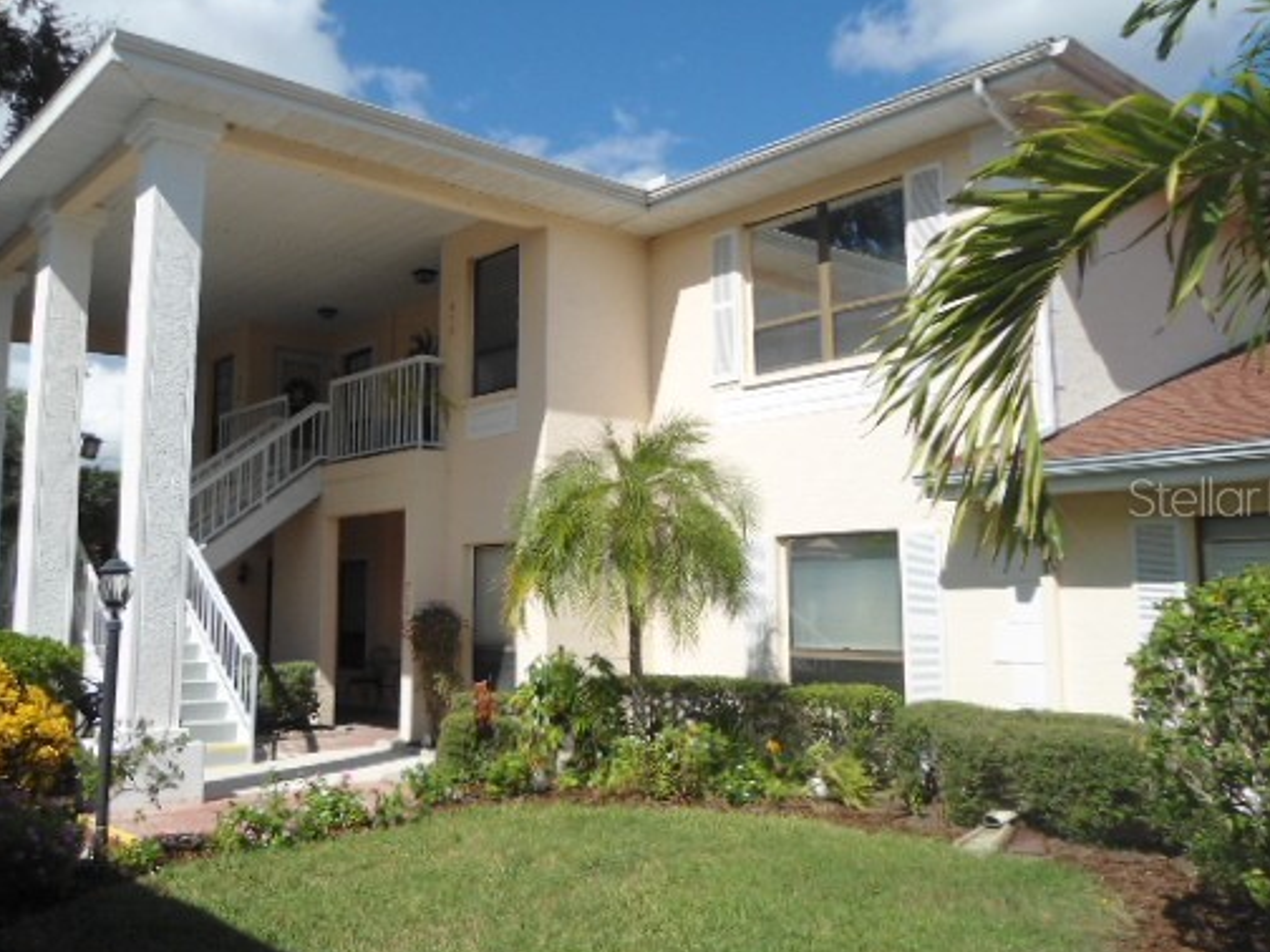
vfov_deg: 42.9
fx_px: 1211
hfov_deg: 55.2
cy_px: 496
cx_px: 559
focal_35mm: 33
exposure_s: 1/250
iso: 80
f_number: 8
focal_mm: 4.7
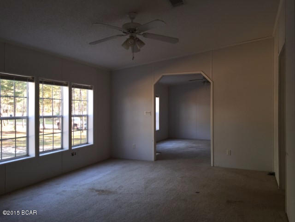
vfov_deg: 48.2
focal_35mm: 29
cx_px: 148
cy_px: 111
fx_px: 247
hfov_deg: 61.7
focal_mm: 4.15
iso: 32
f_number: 2.2
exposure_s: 1/30
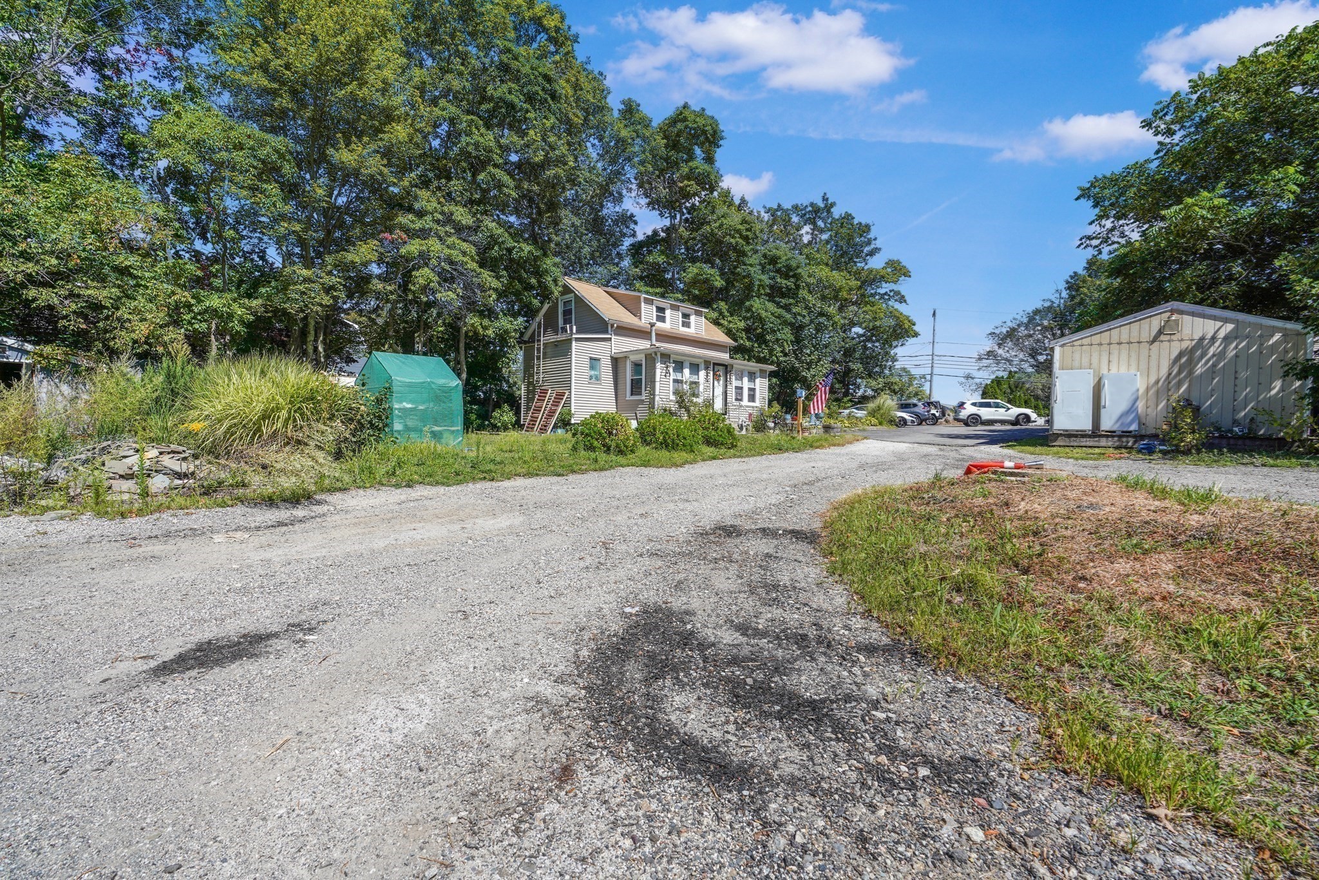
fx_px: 586
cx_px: 660
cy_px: 440
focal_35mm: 16
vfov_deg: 73.8
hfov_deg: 96.7
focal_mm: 16
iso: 100
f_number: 8
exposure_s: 1/320
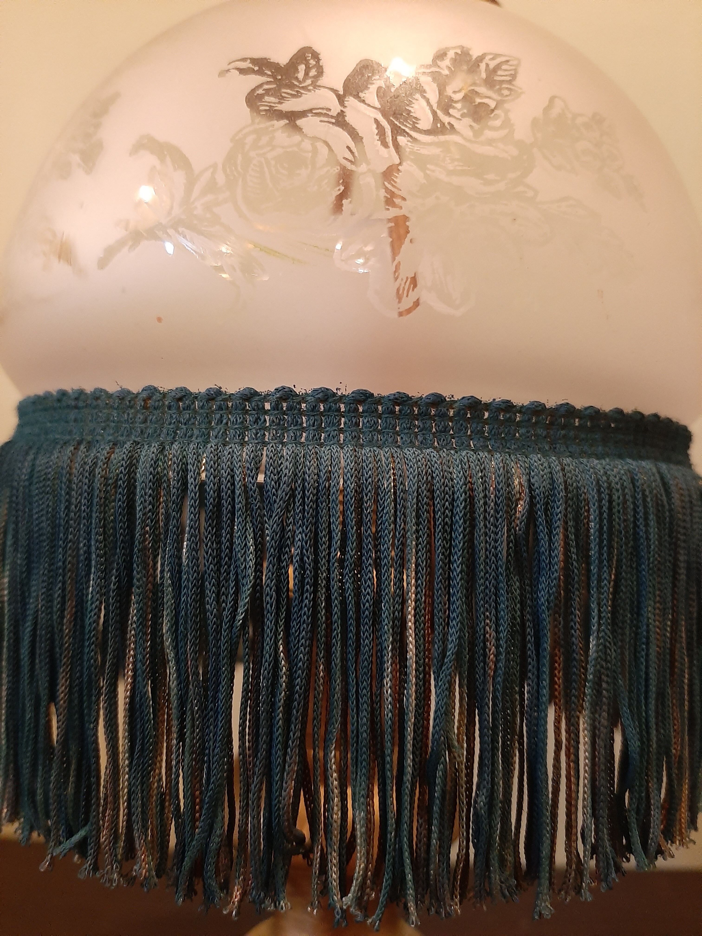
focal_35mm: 26
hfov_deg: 53.1
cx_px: 351
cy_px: 468
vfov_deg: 67.3
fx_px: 703
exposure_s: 1/25
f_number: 1.7
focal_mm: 3.93
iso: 320
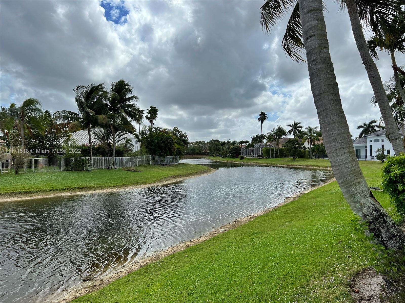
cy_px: 152
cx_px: 202
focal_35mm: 26
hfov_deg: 67.3
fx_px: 304
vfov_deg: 53.1
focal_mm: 5.7
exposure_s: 1/6993
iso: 50
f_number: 1.5
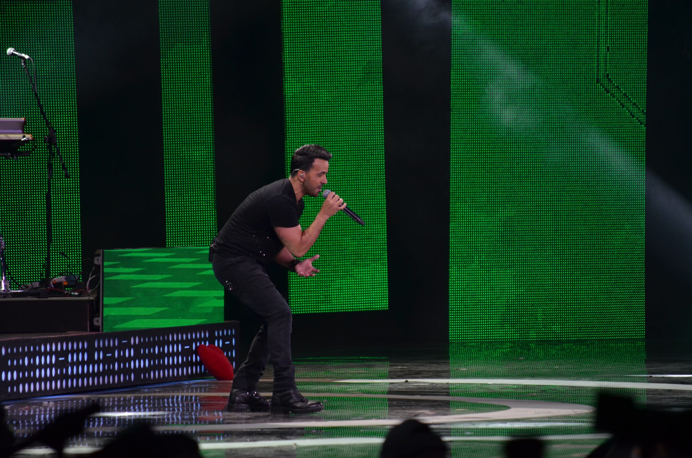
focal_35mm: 300
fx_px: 5754
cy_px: 229
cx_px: 346
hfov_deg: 6.9
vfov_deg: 4.6
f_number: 5.6
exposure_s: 1/125
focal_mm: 200
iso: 800
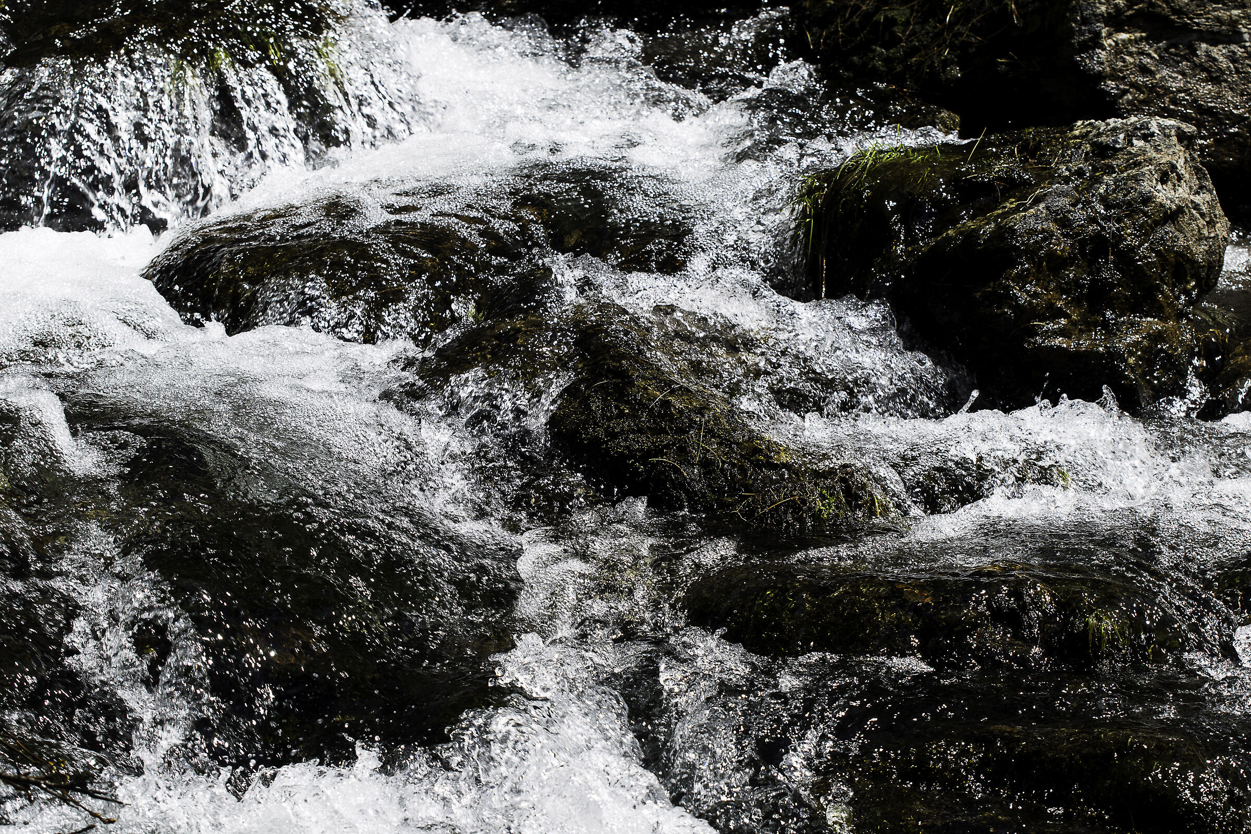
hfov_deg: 19.5
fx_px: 3648
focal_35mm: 105
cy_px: 417
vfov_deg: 13.0
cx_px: 626
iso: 100
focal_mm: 70
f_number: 9
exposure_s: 1/500
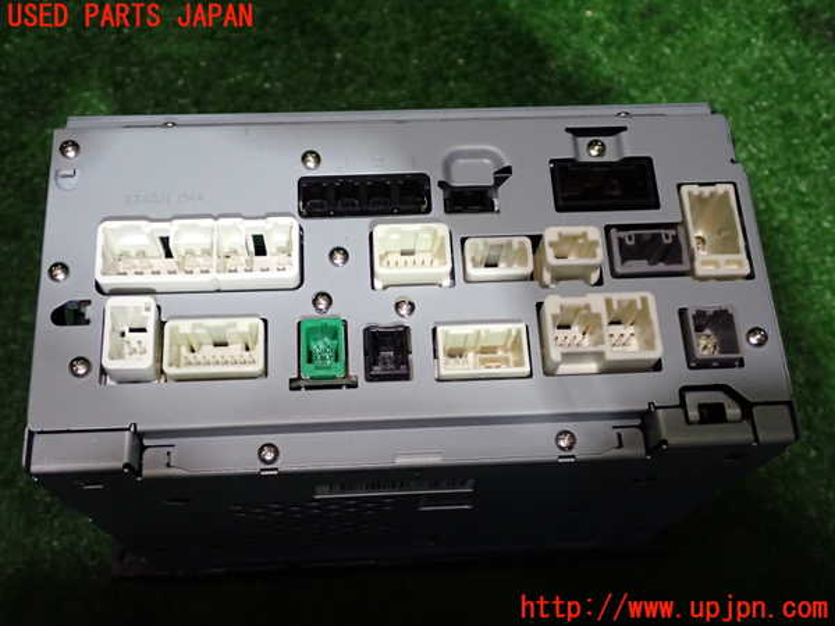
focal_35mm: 41
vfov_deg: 35.1
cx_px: 418
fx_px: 989
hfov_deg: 45.8
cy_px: 313
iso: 500
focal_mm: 7.31
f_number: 2.8
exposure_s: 1/40
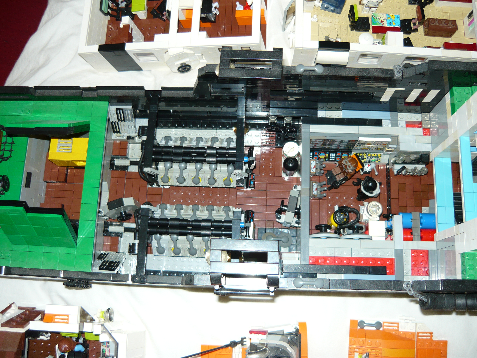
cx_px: 242
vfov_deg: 41.8
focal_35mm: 34
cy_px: 174
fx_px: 469
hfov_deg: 54.0
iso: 100
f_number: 2.8
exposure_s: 1/30
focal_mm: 5.5
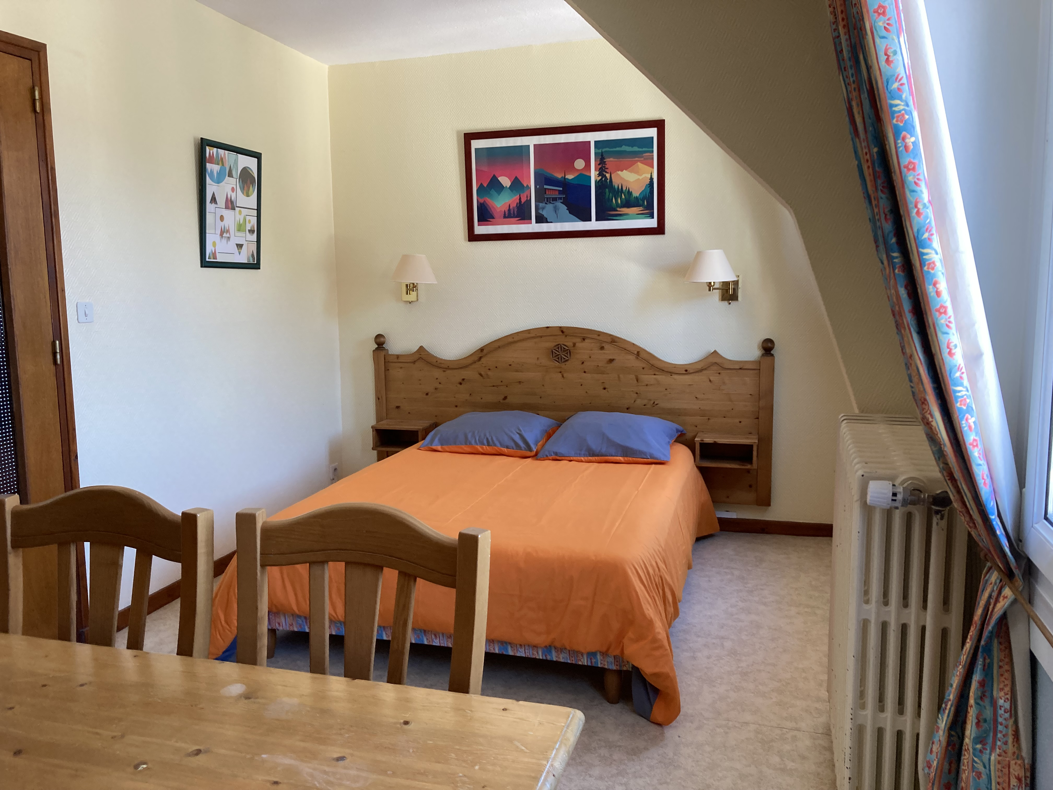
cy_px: 395
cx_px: 526
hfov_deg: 63.4
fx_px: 852
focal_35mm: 28
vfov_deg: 49.7
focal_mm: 3.99
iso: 80
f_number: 1.8
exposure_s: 1/61
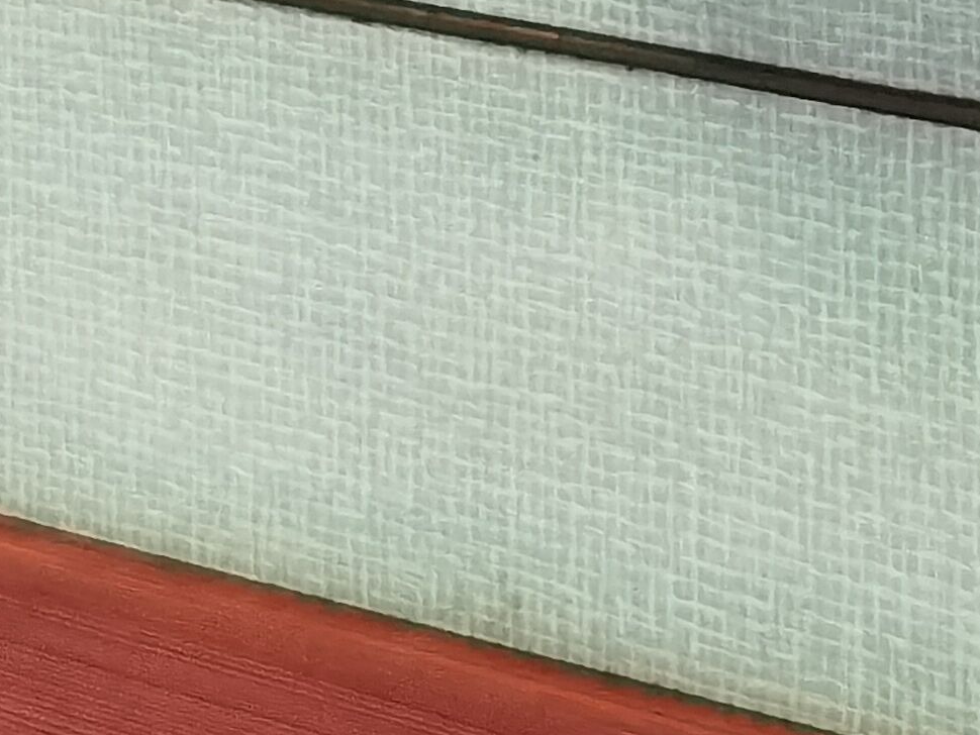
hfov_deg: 8.7
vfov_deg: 6.3
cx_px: 607
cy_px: -751
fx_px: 6456
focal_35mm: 228
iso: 640
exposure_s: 1/33.3
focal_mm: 6.71
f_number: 1.9
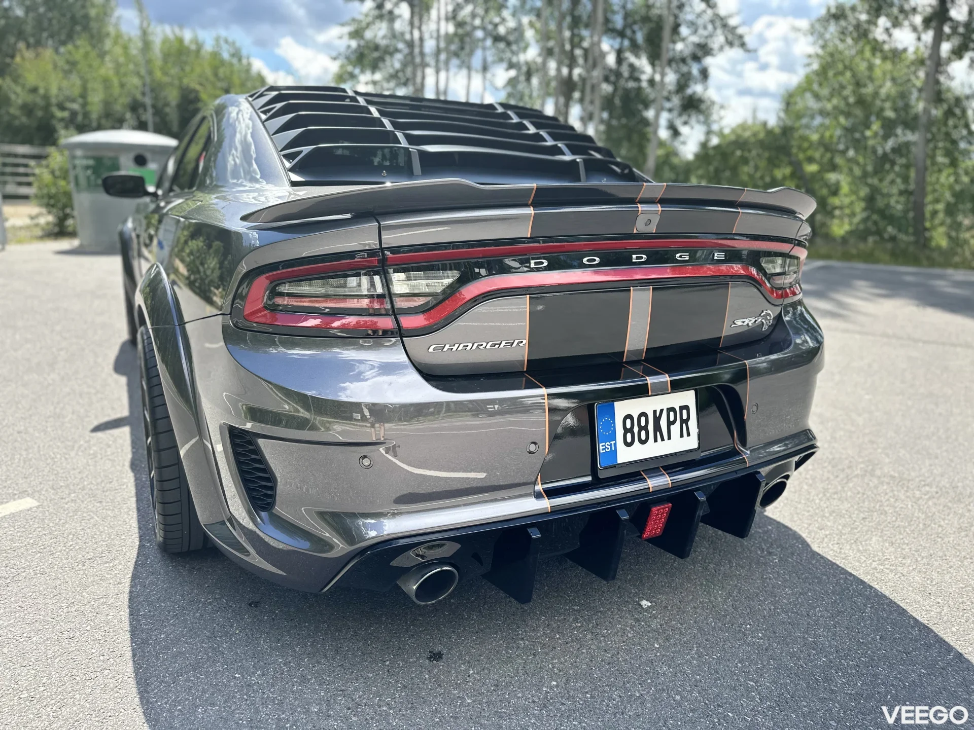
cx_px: 487
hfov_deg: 71.6
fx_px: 675
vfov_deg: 56.8
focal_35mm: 24
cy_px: 365
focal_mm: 6.86
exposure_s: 1/1357
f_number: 1.78
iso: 80
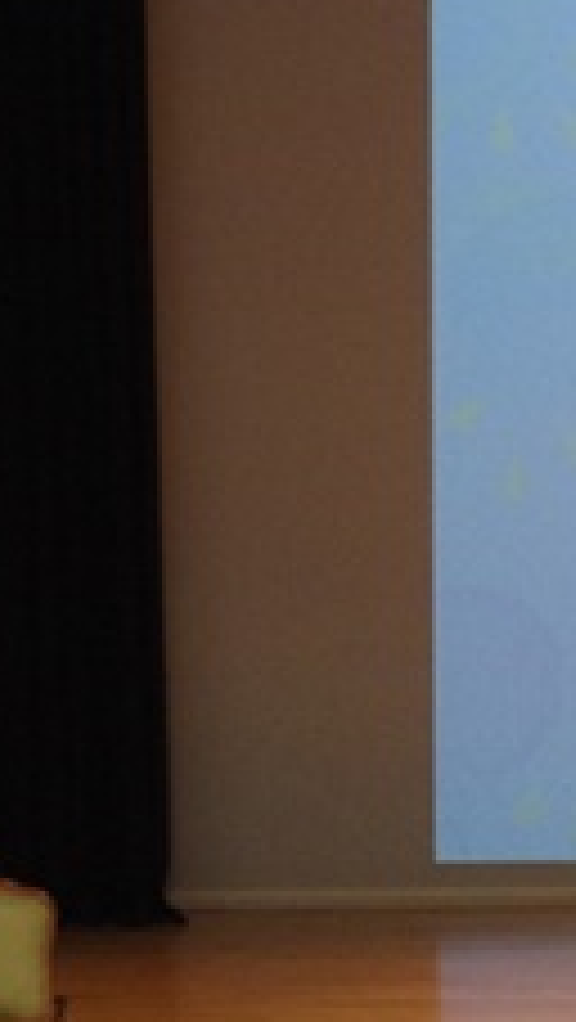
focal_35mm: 193
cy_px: 936
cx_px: 1395
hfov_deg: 6.0
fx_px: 5231
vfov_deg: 11.1
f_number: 5.6
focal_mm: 28.13
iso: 1600
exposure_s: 1/30
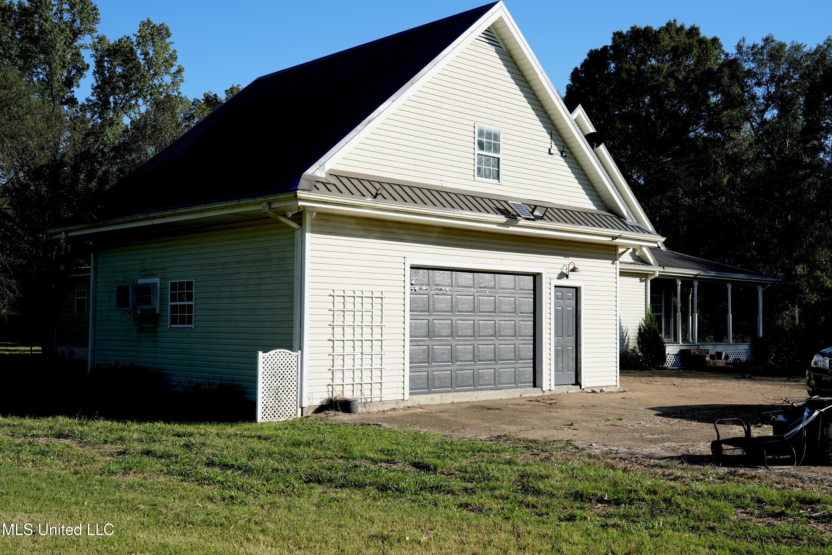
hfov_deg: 49.6
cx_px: 416
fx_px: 901
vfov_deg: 34.2
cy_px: 278
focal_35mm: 39
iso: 320
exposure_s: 1/500
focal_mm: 39
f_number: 8
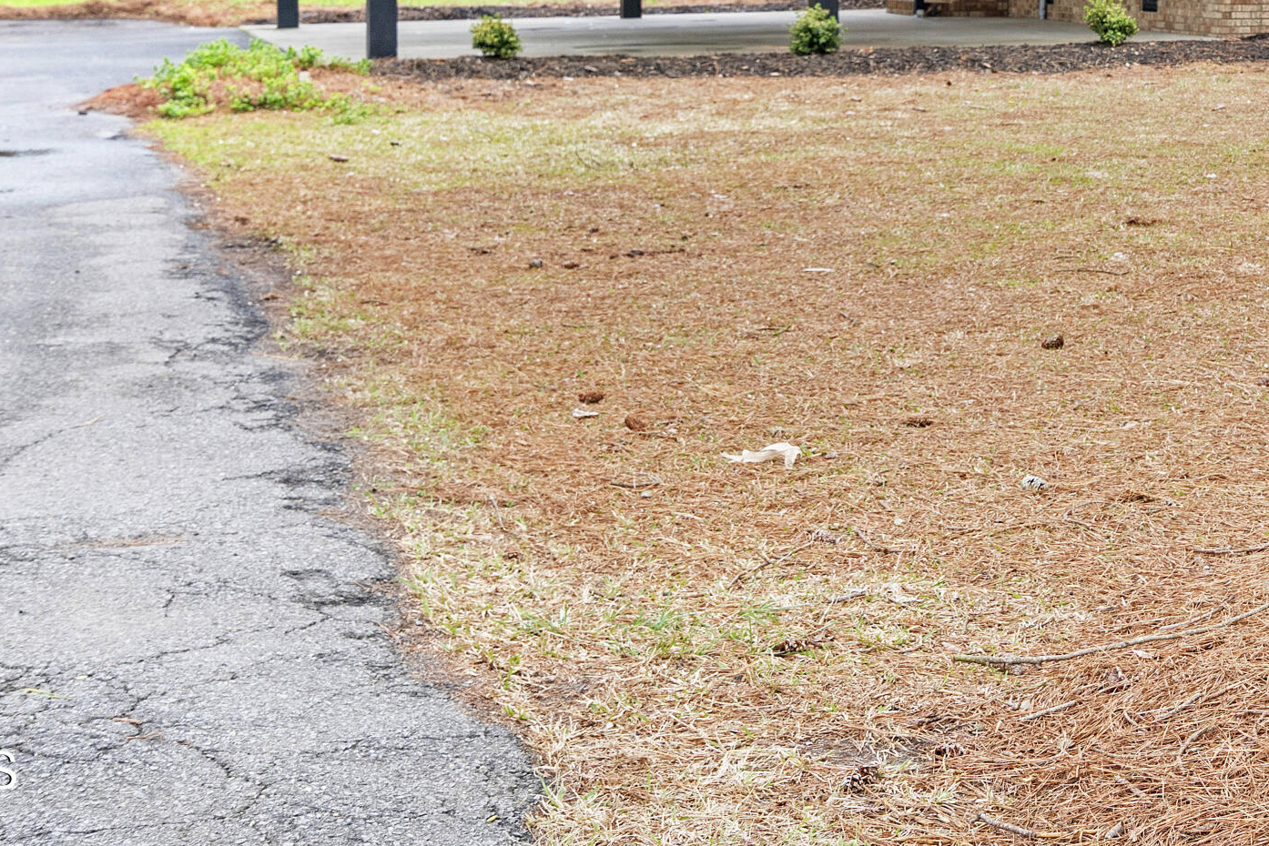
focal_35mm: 71
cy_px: -55
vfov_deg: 18.5
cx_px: 1238
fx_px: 2503
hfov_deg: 27.0
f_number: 8
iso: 400
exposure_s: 1/20
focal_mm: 33
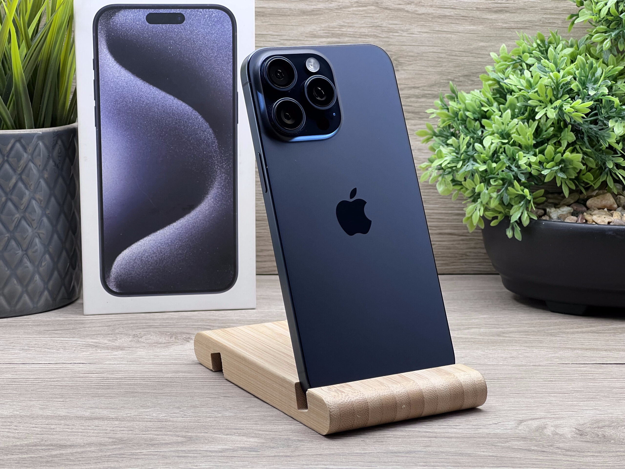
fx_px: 1390
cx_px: 312
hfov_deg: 25.3
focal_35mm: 77
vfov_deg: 19.1
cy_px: 234
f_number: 2.8
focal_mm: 9
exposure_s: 1/100
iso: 125
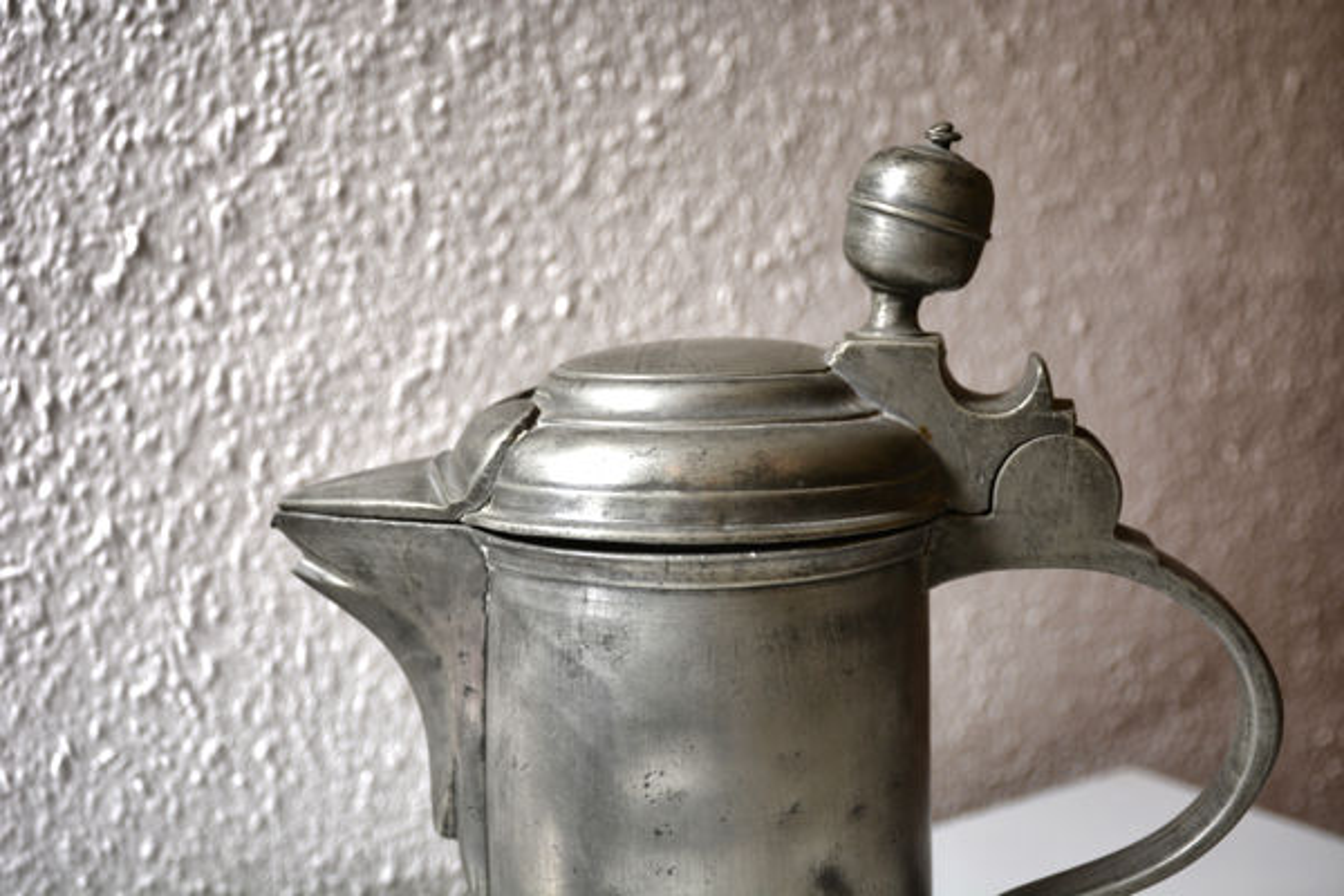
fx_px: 1960
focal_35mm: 52
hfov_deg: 37.9
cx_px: 672
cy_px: 448
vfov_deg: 25.8
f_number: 5
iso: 400
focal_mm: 35
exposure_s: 1/100
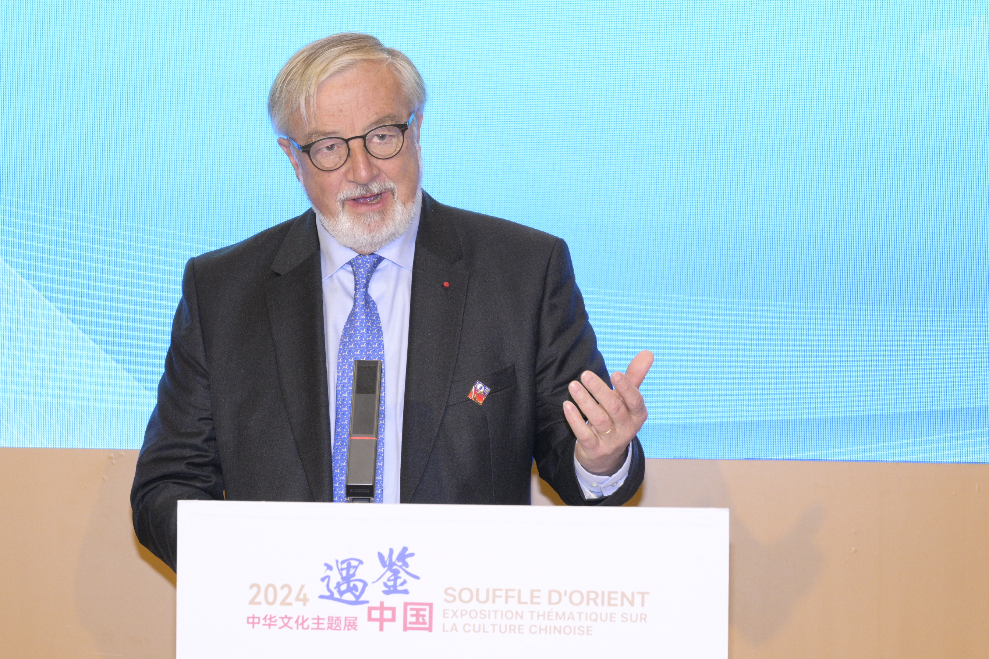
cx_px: 494
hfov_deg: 13.9
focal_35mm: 148
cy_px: 330
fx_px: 4066
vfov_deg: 9.3
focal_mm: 99
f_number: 5.6
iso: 2000
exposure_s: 1/200
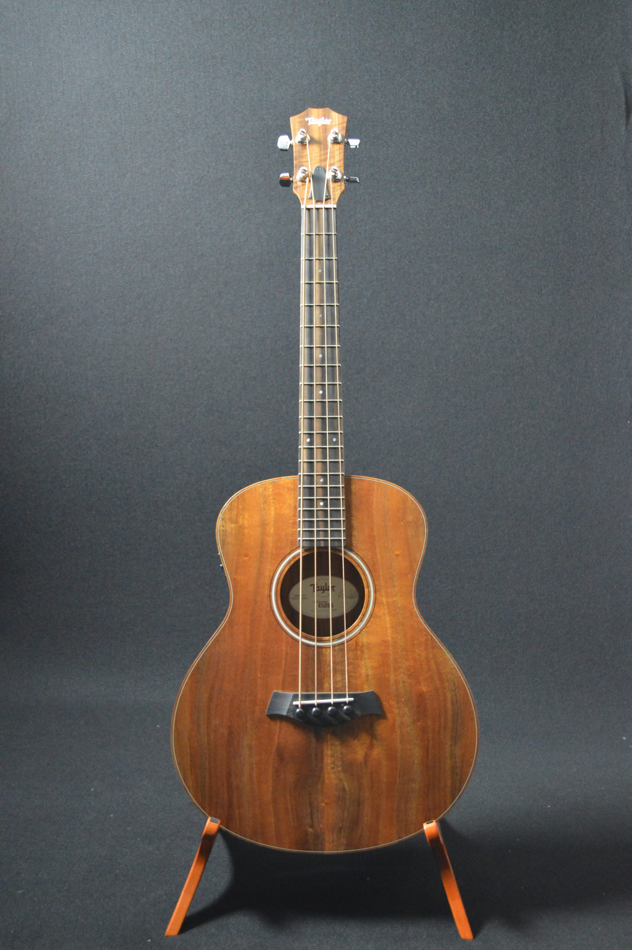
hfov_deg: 34.1
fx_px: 1029
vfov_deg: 49.6
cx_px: 316
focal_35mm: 39
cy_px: 475
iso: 2800
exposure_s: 1/15
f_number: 4.2
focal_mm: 26
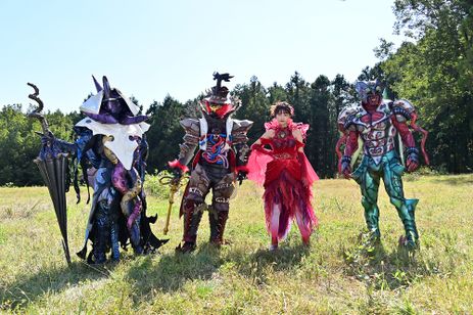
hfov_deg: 53.2
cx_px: 236
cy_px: 158
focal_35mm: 36
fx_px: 473
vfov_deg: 36.8
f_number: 8
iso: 400
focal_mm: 36
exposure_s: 1/640
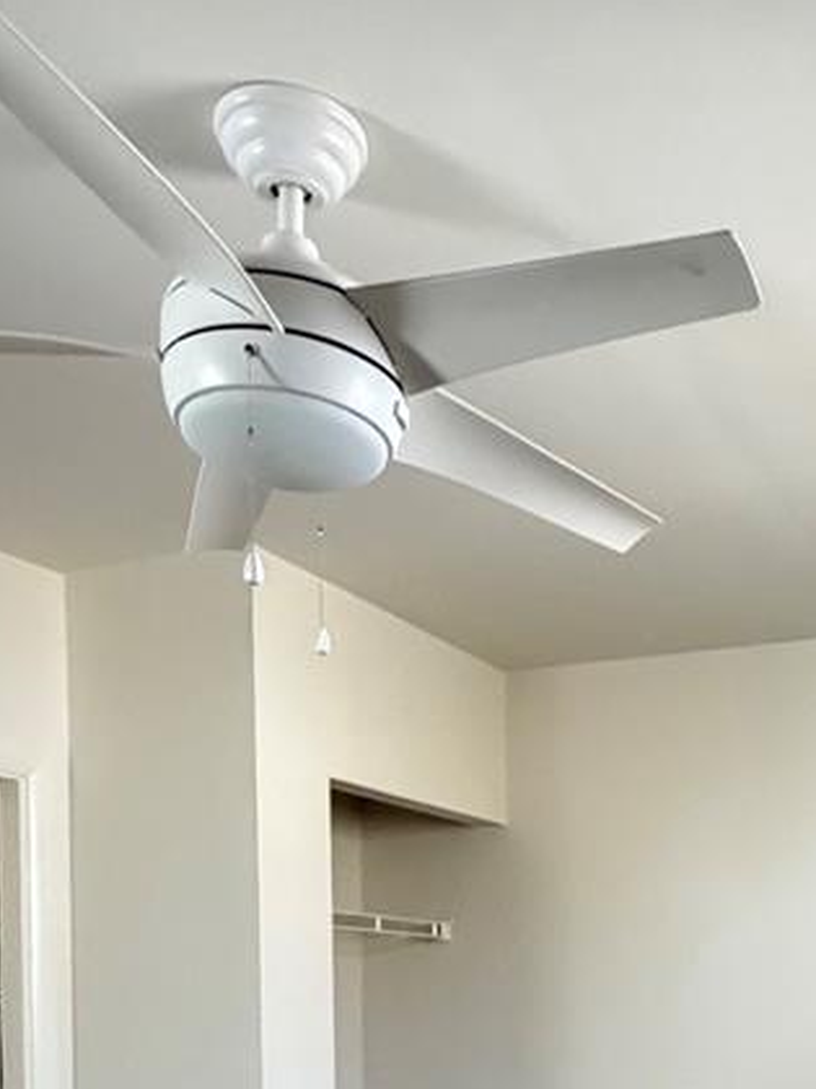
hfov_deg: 34.5
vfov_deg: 42.4
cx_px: 684
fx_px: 1257
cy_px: 1006
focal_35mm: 40
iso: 640
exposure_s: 1/60
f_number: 2.2
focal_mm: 2.22
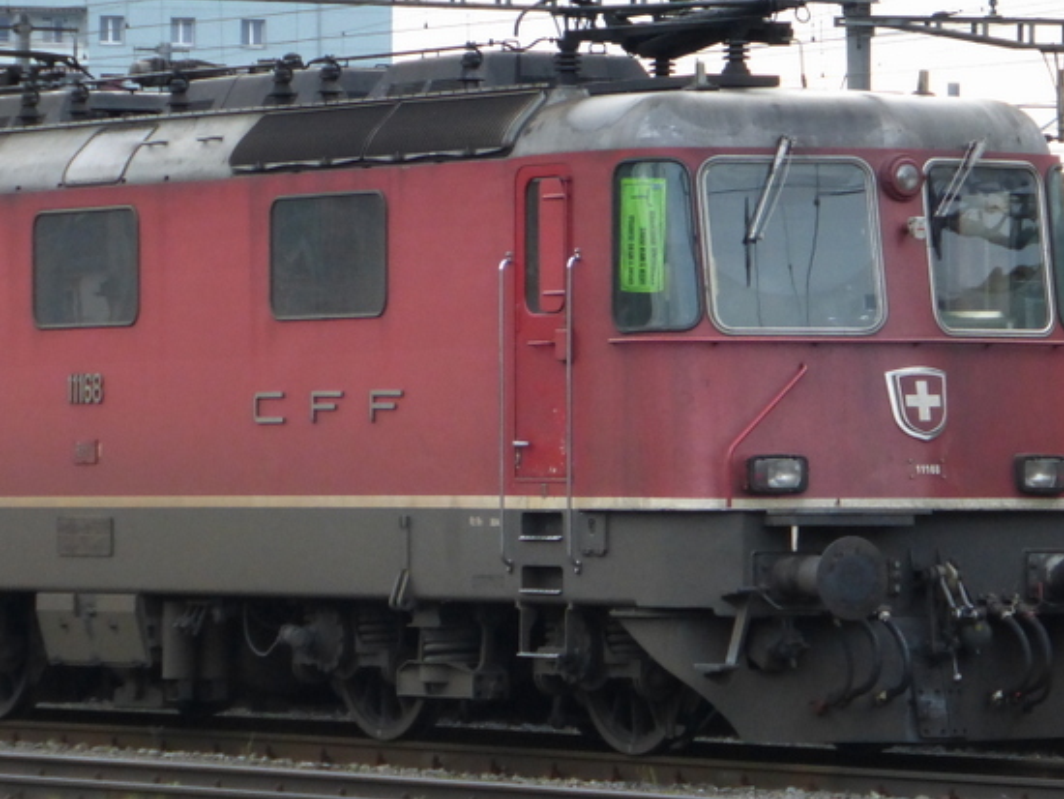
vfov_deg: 5.8
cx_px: 426
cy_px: 333
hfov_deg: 7.7
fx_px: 7934
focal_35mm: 258
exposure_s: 1/80
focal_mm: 23.1
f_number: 5.4
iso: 250
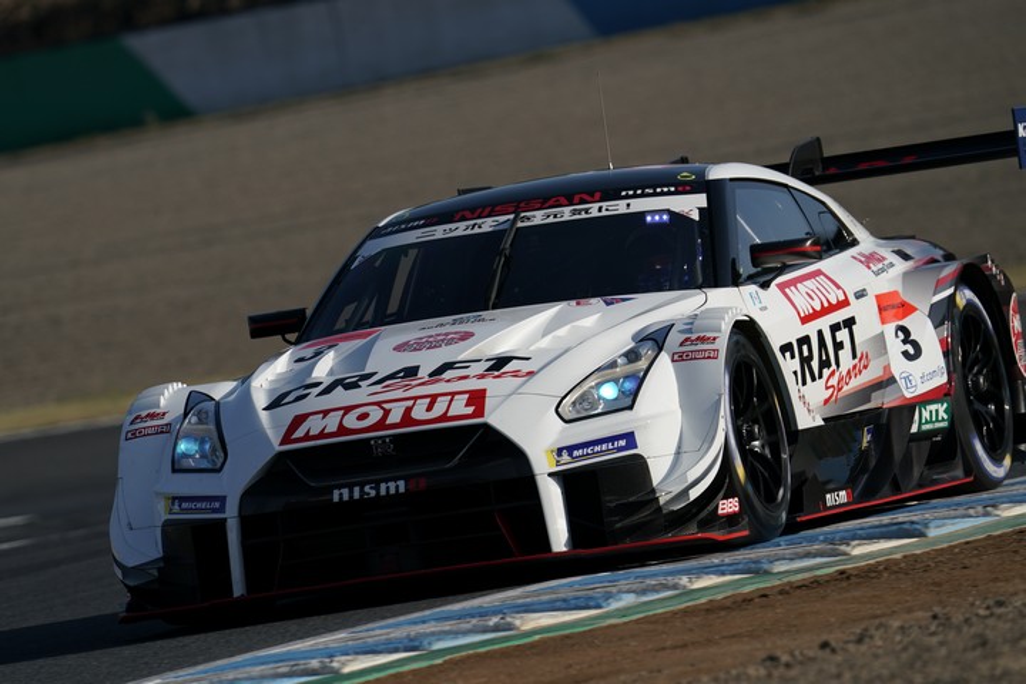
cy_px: 342
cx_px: 513
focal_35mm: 600
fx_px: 17099
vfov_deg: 2.3
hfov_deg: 3.4
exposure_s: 1/800
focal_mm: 600
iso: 200
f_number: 9
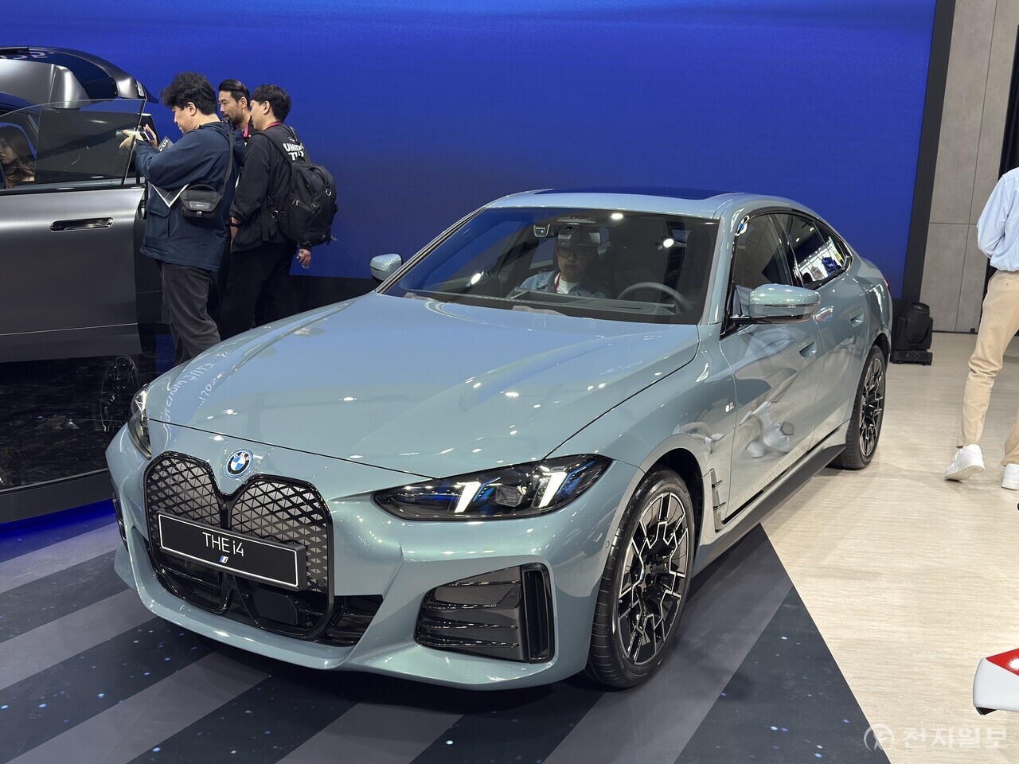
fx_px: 1060
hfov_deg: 51.4
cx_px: 510
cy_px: 382
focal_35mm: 36
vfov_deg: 39.7
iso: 100
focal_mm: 6.76
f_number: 1.78
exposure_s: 1/182
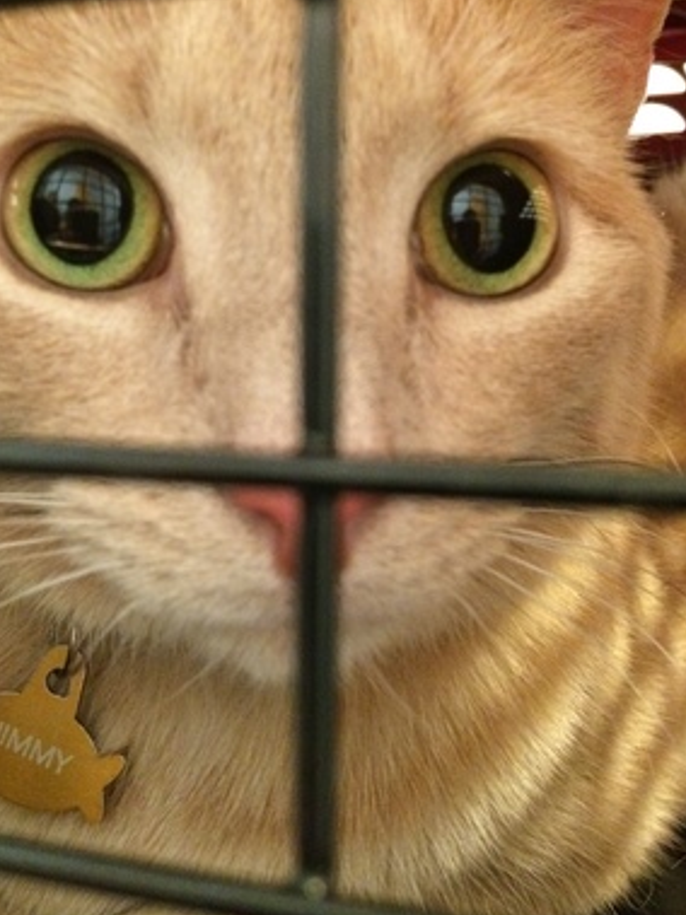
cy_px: 386
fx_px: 1005
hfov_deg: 37.7
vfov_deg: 48.8
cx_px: 348
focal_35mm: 38
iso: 640
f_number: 2.2
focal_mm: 4.12
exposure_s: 1/15
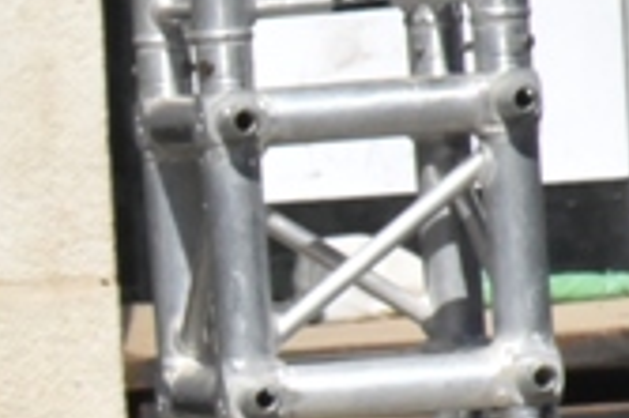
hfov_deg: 2.8
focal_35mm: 738
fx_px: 12882
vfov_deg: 1.9
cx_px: -953
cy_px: 420
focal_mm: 120
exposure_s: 1/2000
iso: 3200
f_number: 22
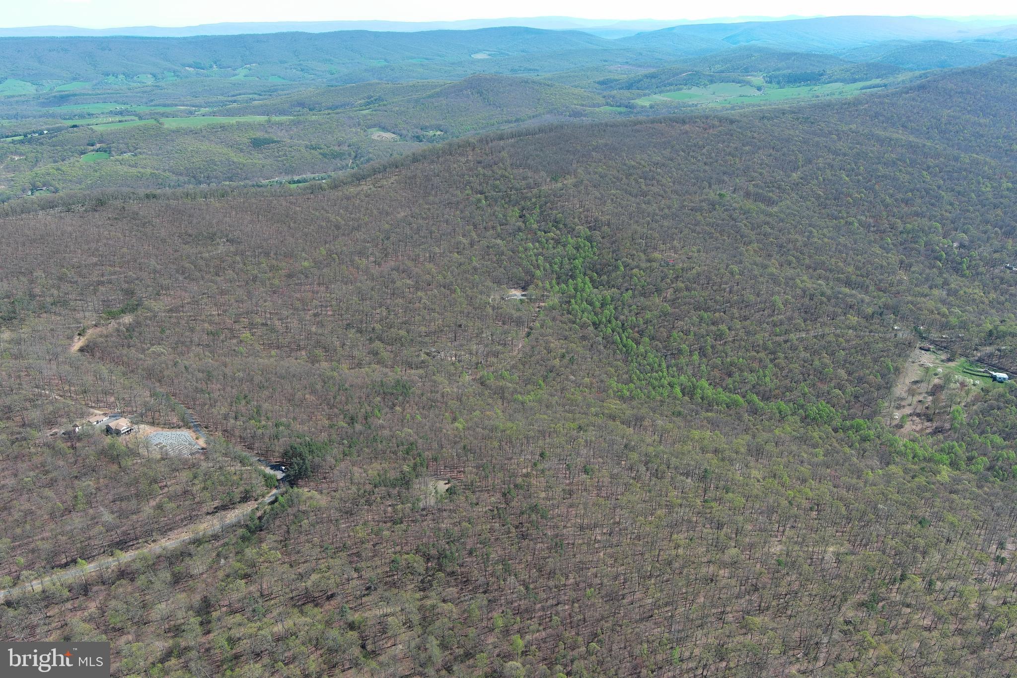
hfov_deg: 63.7
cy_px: 339
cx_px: 508
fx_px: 819
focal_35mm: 29
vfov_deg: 45.0
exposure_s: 1/616
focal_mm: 10.57
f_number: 2.8
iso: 100
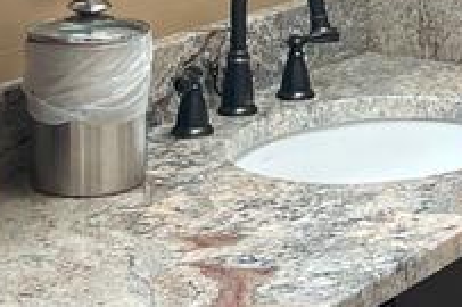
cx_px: 492
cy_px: -161
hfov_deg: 15.3
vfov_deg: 10.1
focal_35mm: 131
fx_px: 1680
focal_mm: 5.1
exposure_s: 1/120
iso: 125
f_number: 1.6
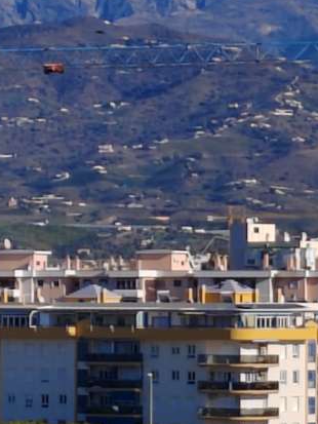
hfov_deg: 4.4
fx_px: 4138
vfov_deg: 5.8
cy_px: -78
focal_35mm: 338
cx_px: 137
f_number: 1.9
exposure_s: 1/2600
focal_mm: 5.52
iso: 100
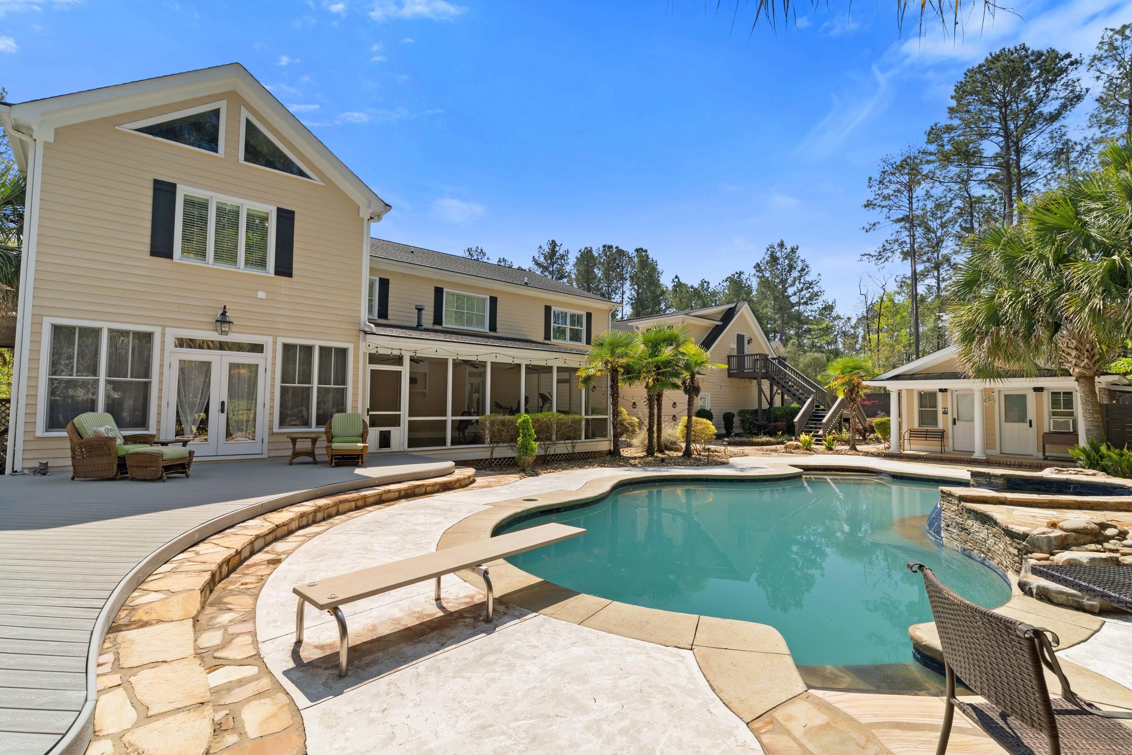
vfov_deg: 70.4
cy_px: 378
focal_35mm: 17
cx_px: 566
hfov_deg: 93.3
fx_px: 535
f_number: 9
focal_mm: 17
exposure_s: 1/100
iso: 200
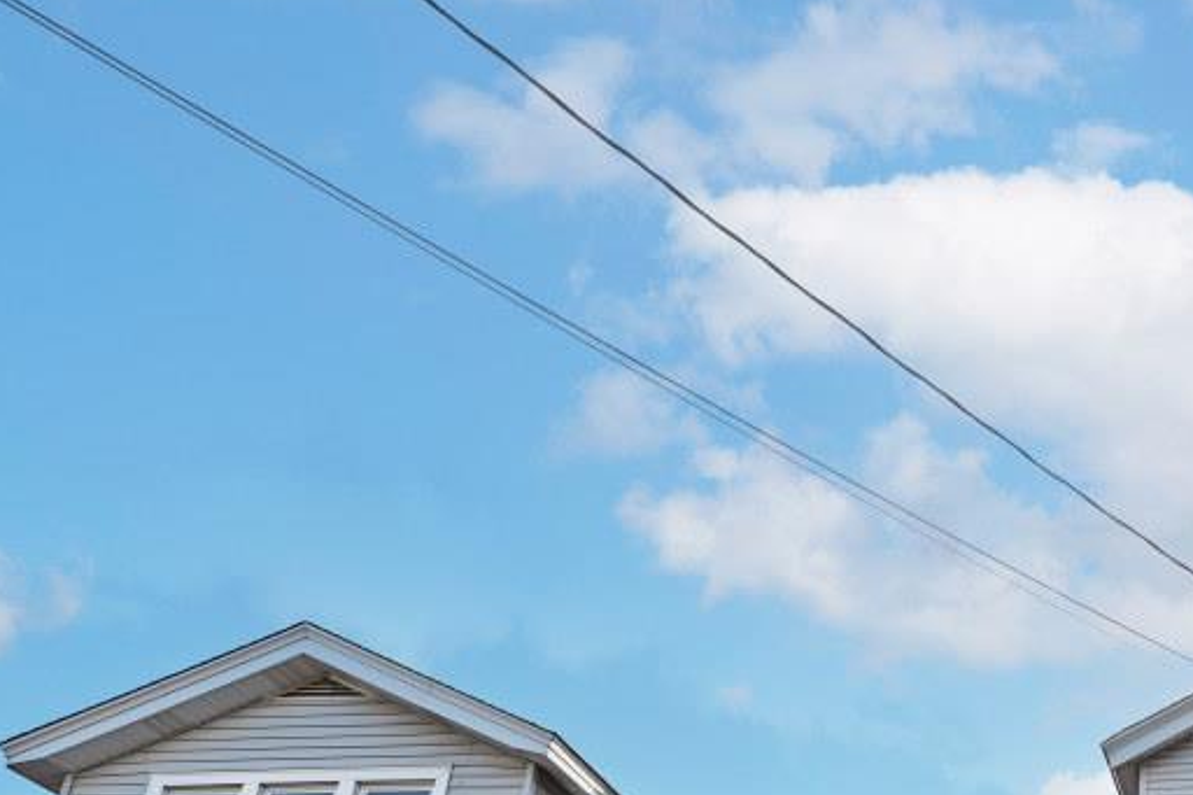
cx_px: 1363
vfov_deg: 27.3
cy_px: 1033
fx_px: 1358
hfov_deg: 38.0
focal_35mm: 41
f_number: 5.6
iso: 110
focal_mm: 14
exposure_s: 1/250
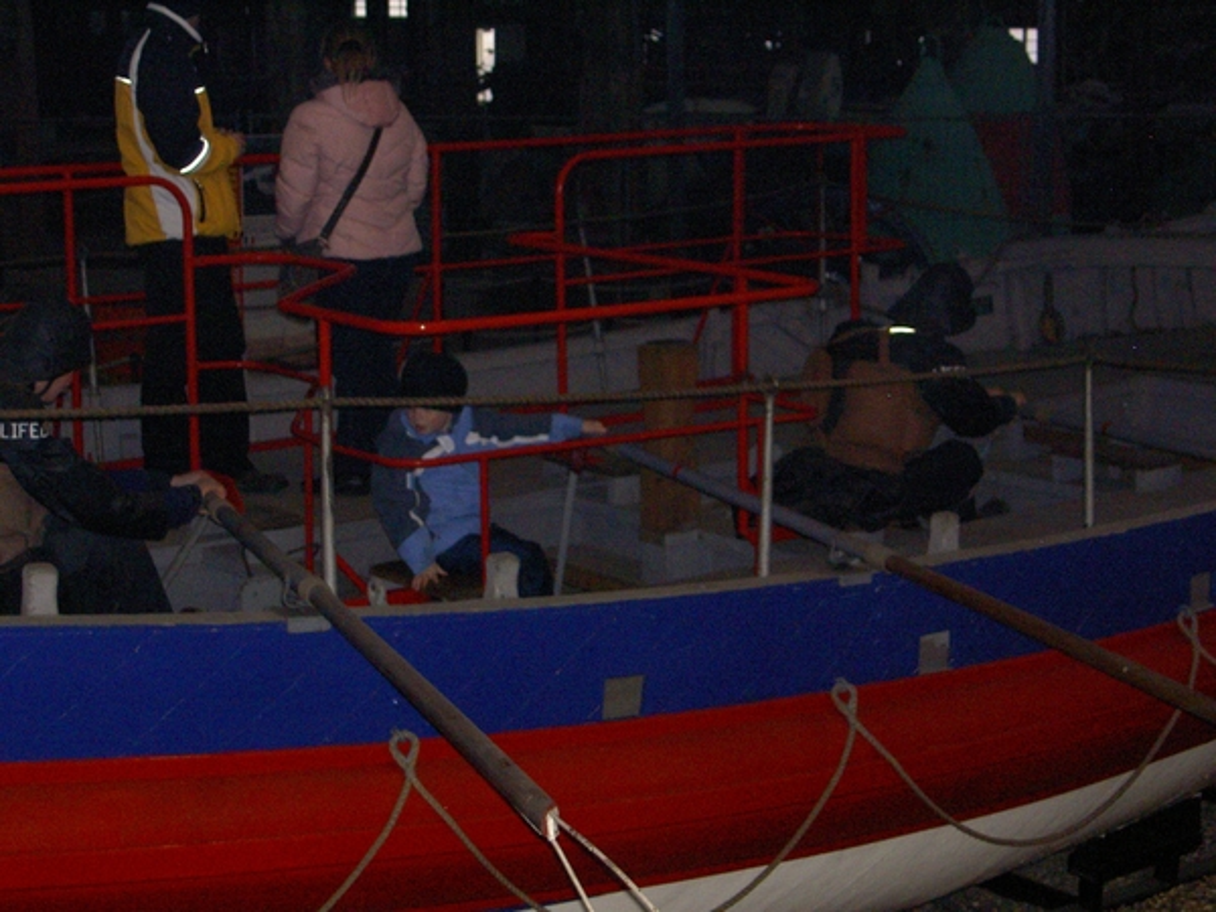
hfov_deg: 28.2
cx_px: 608
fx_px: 2424
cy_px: 456
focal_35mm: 69
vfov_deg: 21.3
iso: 200
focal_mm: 14.2
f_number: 3.7
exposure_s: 1/80
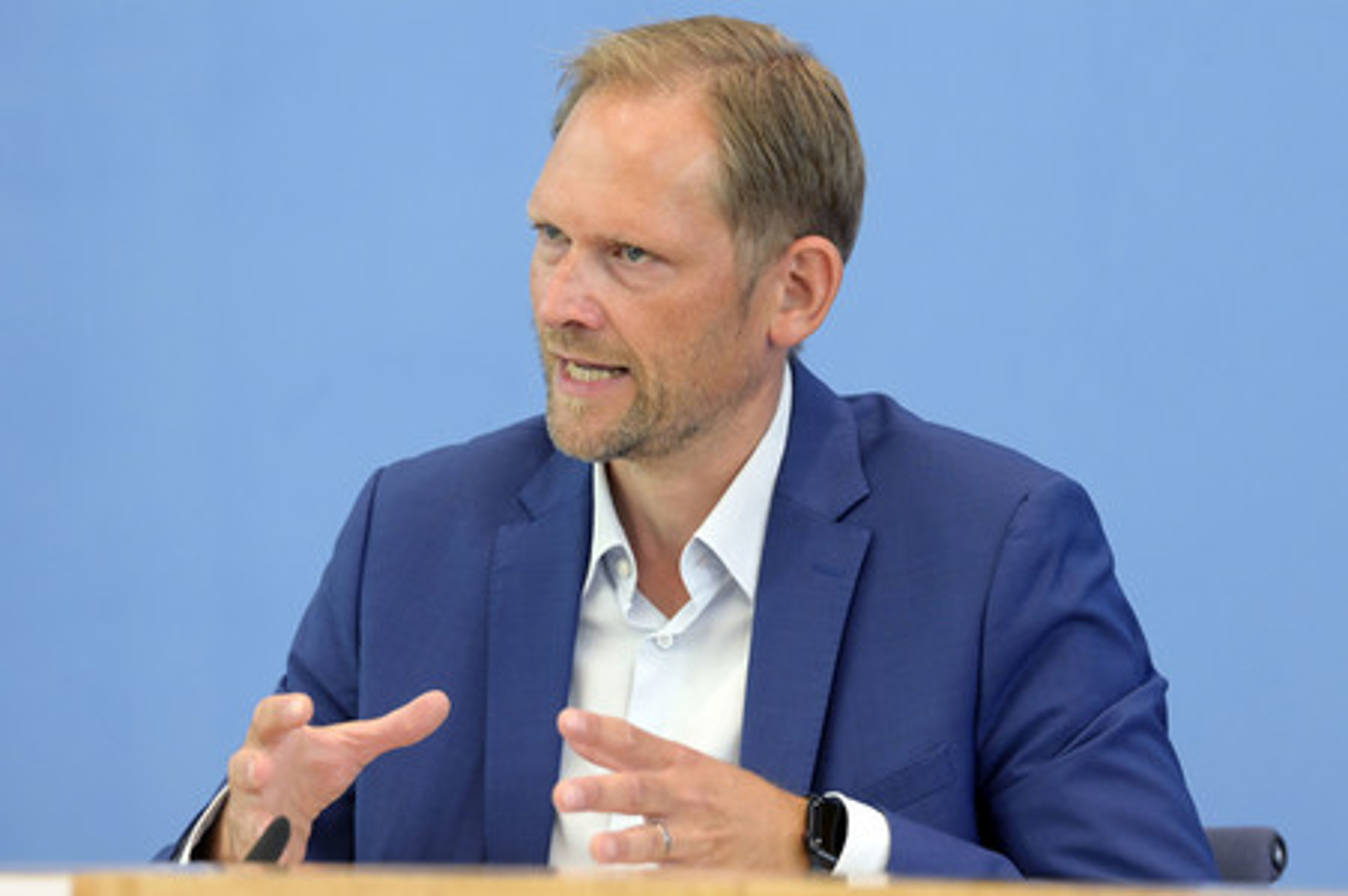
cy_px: 448
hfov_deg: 13.3
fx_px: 5799
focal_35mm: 155
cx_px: 674
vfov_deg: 8.8
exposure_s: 1/800
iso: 4000
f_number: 5.6
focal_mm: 155
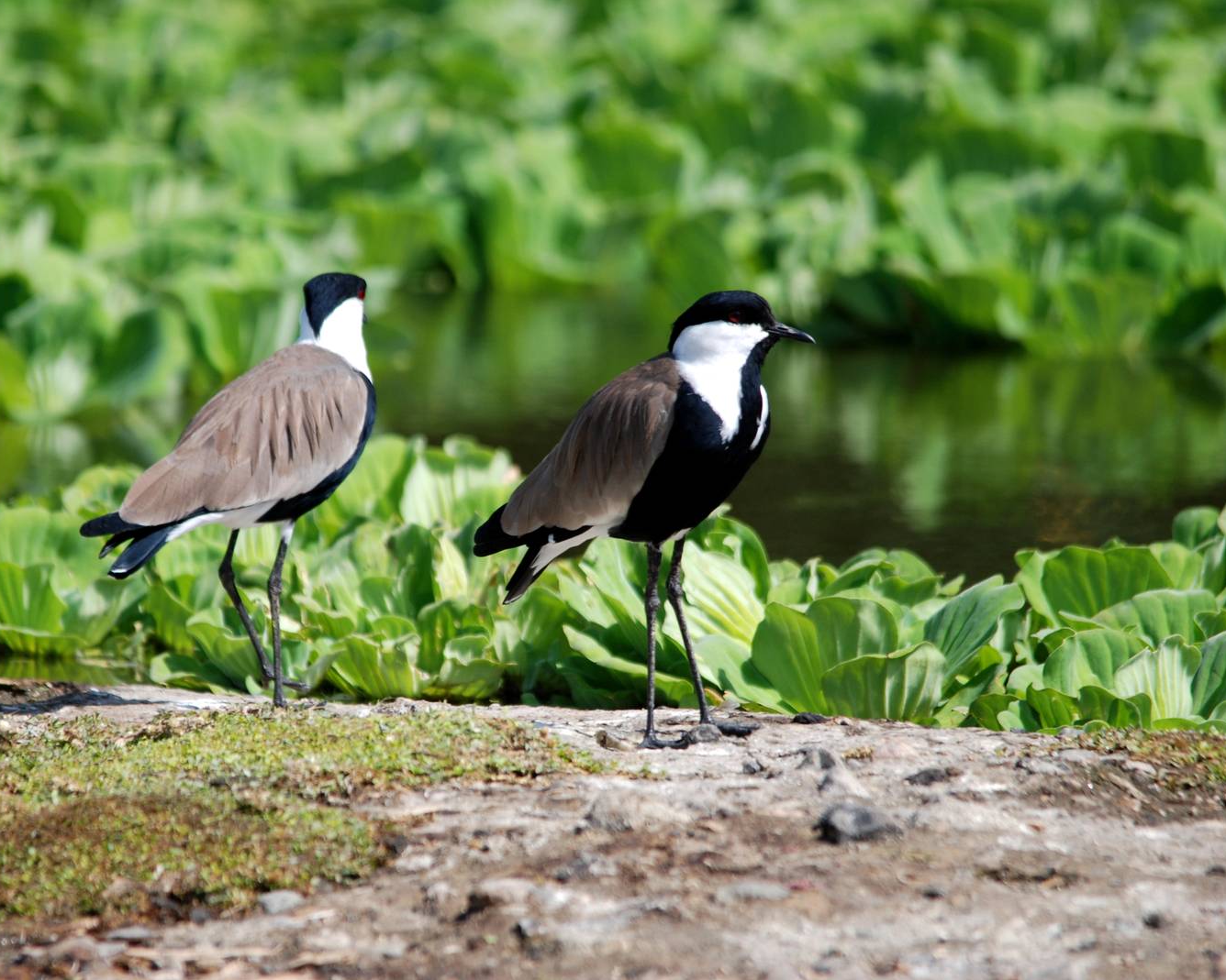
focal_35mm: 844
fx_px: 30627
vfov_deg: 1.8
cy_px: 490
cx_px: 504
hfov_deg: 2.3
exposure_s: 1/500
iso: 200
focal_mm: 500
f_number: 6.3
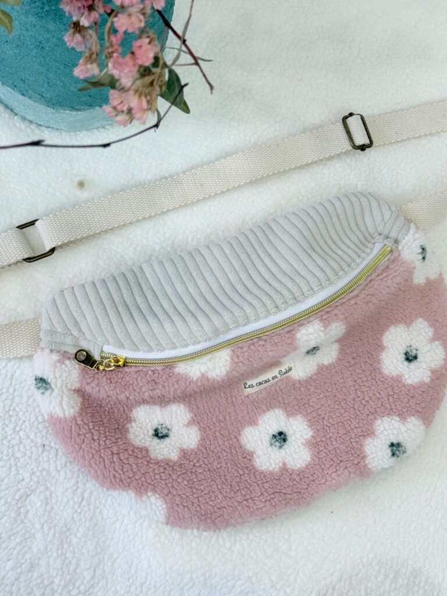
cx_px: 224
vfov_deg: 39.7
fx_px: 826
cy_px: 298
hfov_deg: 30.3
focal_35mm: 48
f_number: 1.78
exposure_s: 1/108
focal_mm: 6.76
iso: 100
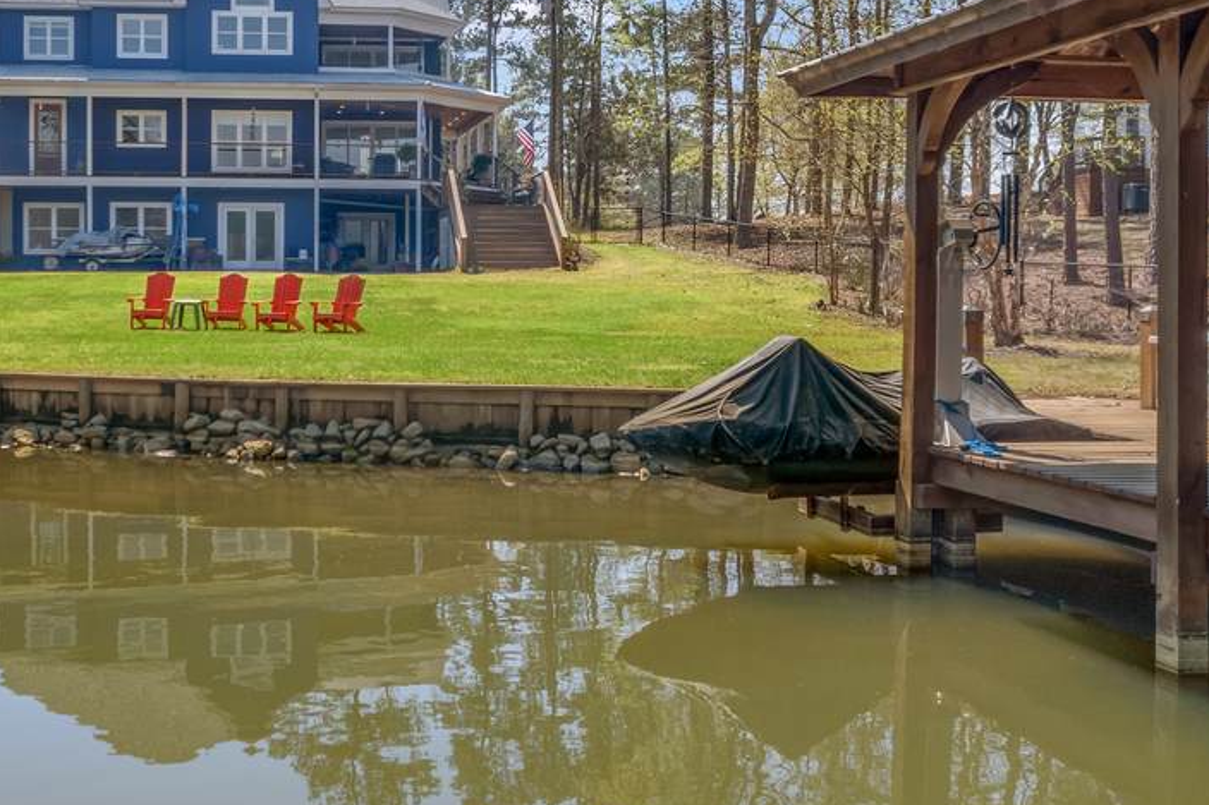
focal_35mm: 40
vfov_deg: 32.6
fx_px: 1343
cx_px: 326
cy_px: 183
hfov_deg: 47.0
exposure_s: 1/640
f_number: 2.8
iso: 100
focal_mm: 8.38
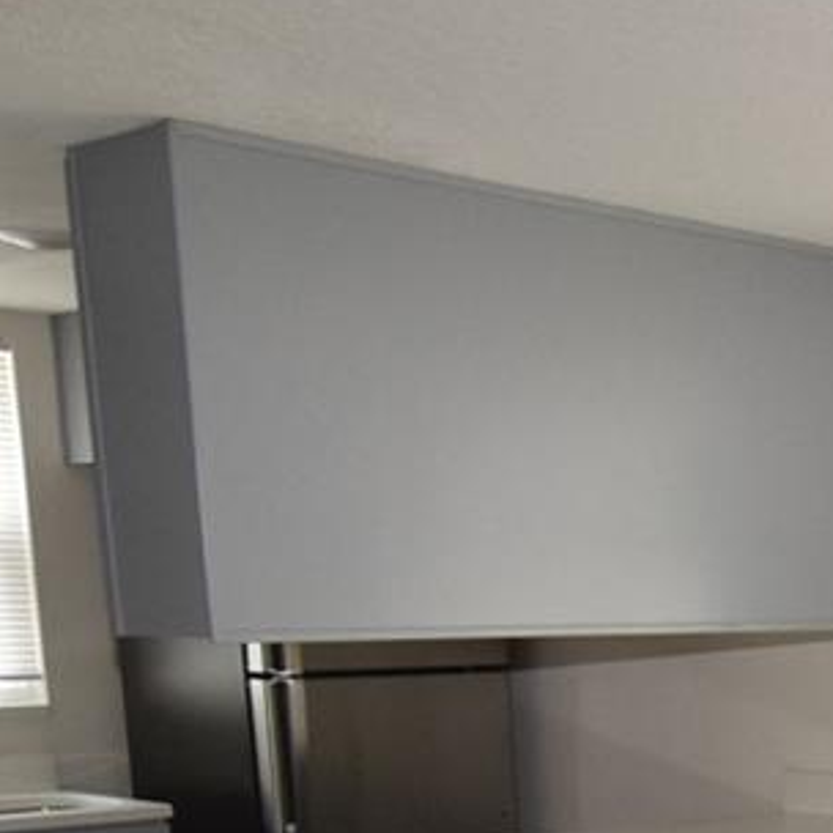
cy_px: 1030
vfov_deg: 23.3
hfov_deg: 21.8
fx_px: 1824
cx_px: 1225
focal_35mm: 67
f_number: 5
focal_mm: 10
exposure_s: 1/100
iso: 800
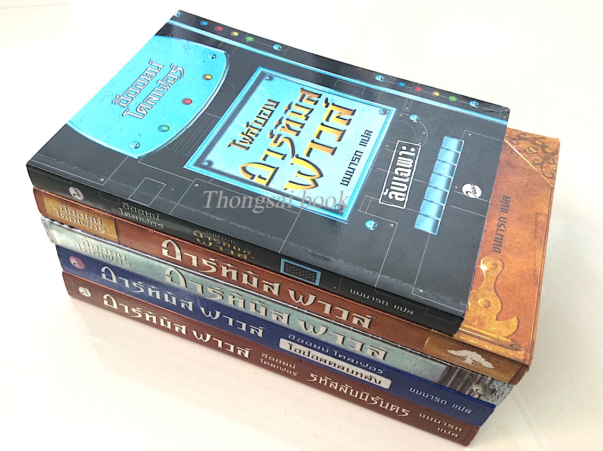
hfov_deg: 56.9
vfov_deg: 44.1
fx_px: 557
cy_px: 226
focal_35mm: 32
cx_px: 302
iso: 80
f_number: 2.4
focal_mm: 3.3
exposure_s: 1/25
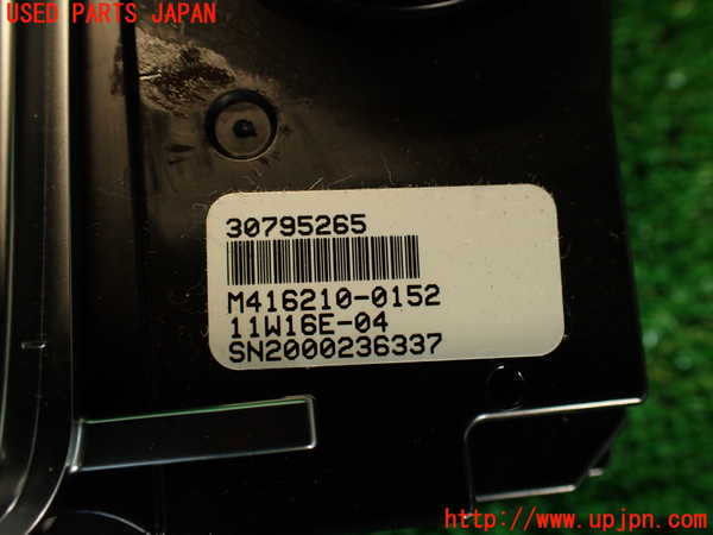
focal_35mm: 32
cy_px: 268
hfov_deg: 56.8
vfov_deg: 44.2
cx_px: 356
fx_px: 659
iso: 200
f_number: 2.4
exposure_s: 1/50
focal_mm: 5.79
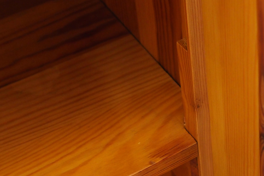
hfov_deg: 19.7
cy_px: 15
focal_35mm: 103
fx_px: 755
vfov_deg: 13.2
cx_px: 198
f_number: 2.5
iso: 500
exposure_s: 1/30
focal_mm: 17
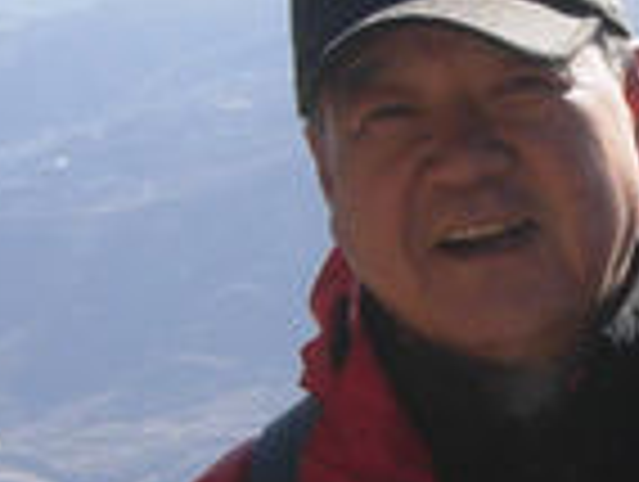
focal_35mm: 253
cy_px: 387
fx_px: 4678
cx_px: 810
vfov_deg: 5.9
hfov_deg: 7.7
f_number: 4.8
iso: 50
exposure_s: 1/296
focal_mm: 7.5
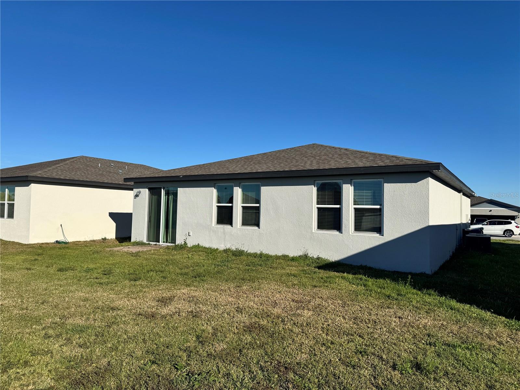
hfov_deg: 71.6
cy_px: 195
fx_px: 361
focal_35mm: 24
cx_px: 260
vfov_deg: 56.8
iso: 80
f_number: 1.78
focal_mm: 6.76
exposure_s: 1/7092
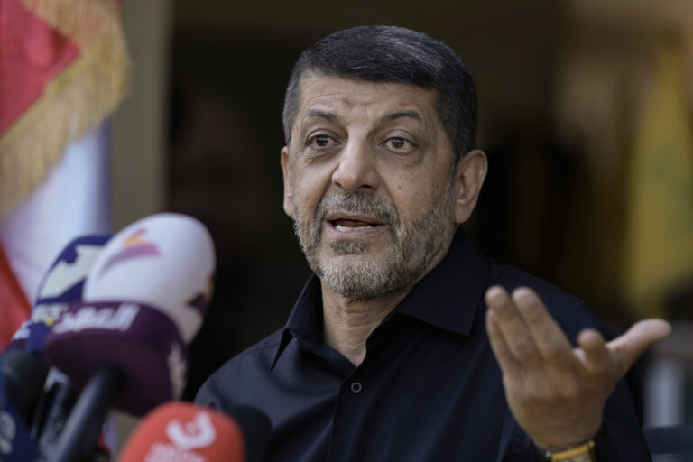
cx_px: 346
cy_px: 231
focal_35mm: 195
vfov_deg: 7.0
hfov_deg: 10.5
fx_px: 3753
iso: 100
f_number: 3.5
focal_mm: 195
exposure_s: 1/200
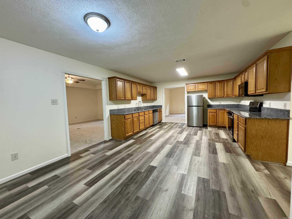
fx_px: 118
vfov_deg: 85.7
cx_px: 146
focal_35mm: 14
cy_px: 110
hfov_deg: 102.1
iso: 400
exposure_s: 1/60
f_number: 2.2
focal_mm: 2.22
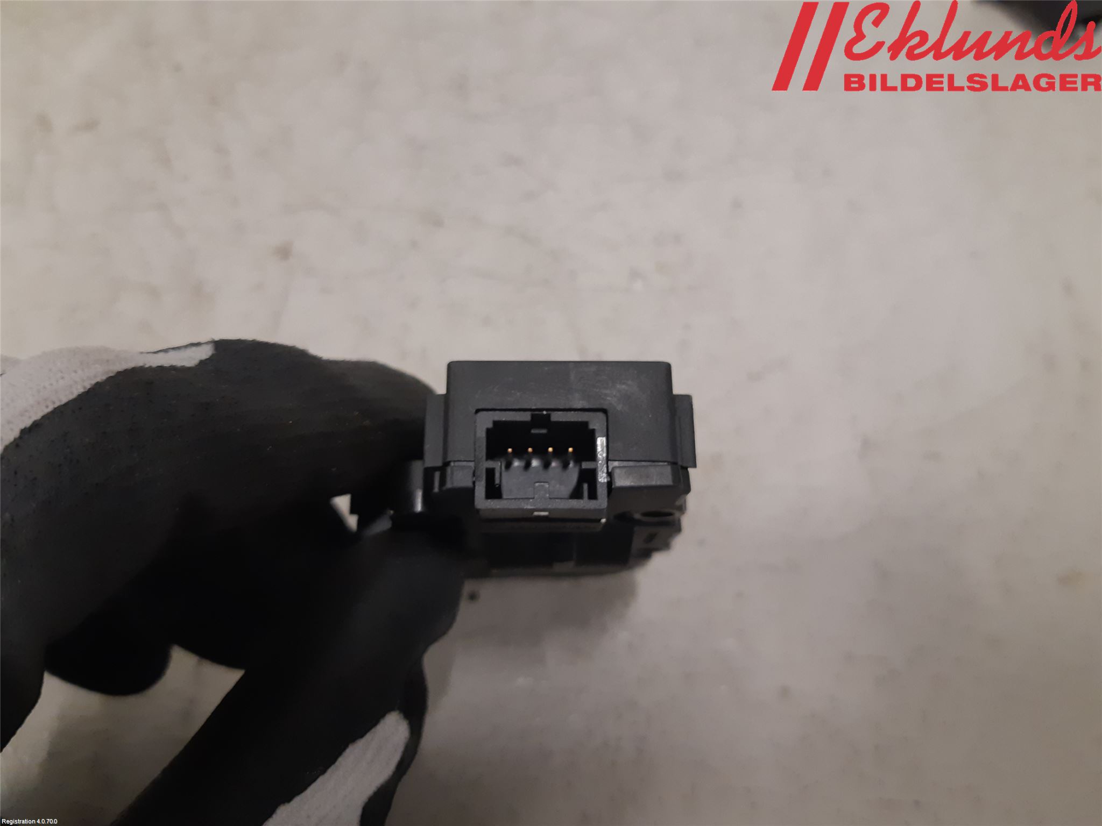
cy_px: 413
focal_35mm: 26
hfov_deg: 67.3
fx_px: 828
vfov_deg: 53.1
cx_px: 551
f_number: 1.7
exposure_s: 1/50
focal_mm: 3.93
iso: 200
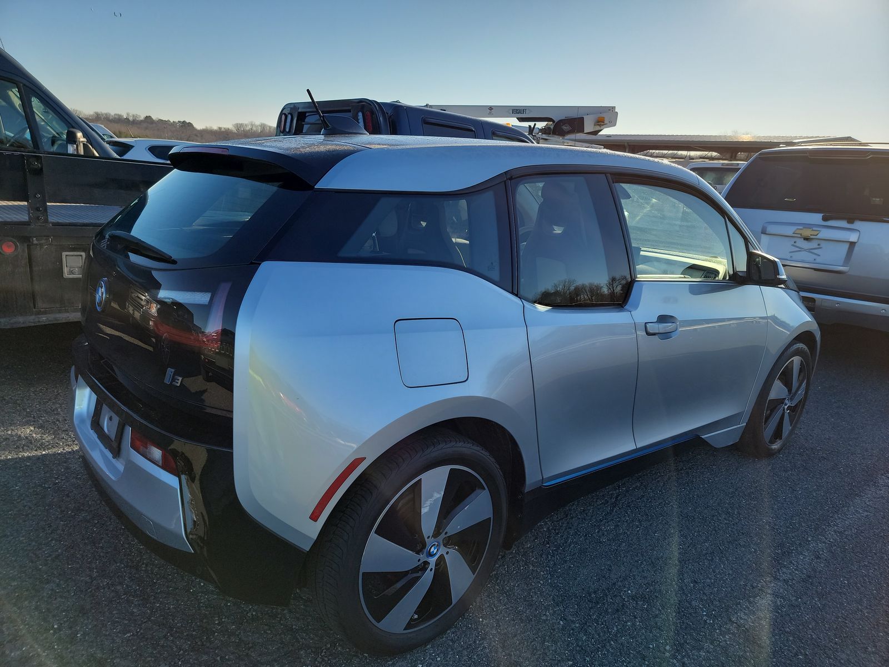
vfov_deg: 56.8
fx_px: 616
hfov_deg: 71.6
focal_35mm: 24
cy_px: 334
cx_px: 444
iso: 50
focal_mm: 6.7
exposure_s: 1/578
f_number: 1.8
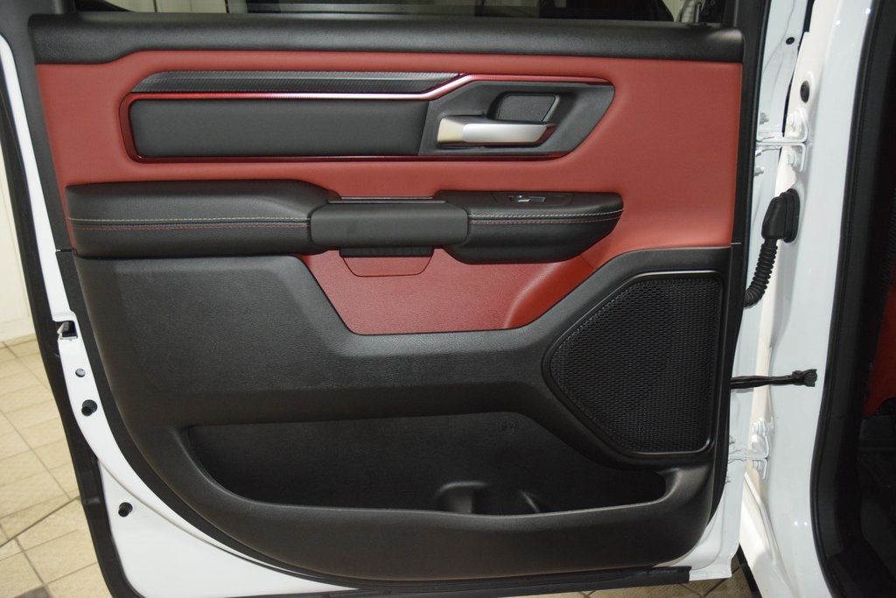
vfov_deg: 40.0
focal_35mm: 33
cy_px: 299
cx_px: 448
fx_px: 821
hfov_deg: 57.2
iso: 2800
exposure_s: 1/125
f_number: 3.5
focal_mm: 22
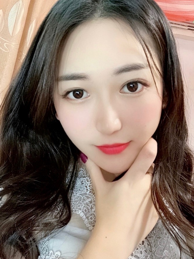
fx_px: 291
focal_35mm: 39
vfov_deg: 47.8
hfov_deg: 36.8
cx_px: 88
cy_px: 144
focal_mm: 2.87
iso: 320
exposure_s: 1/33
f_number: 2.2
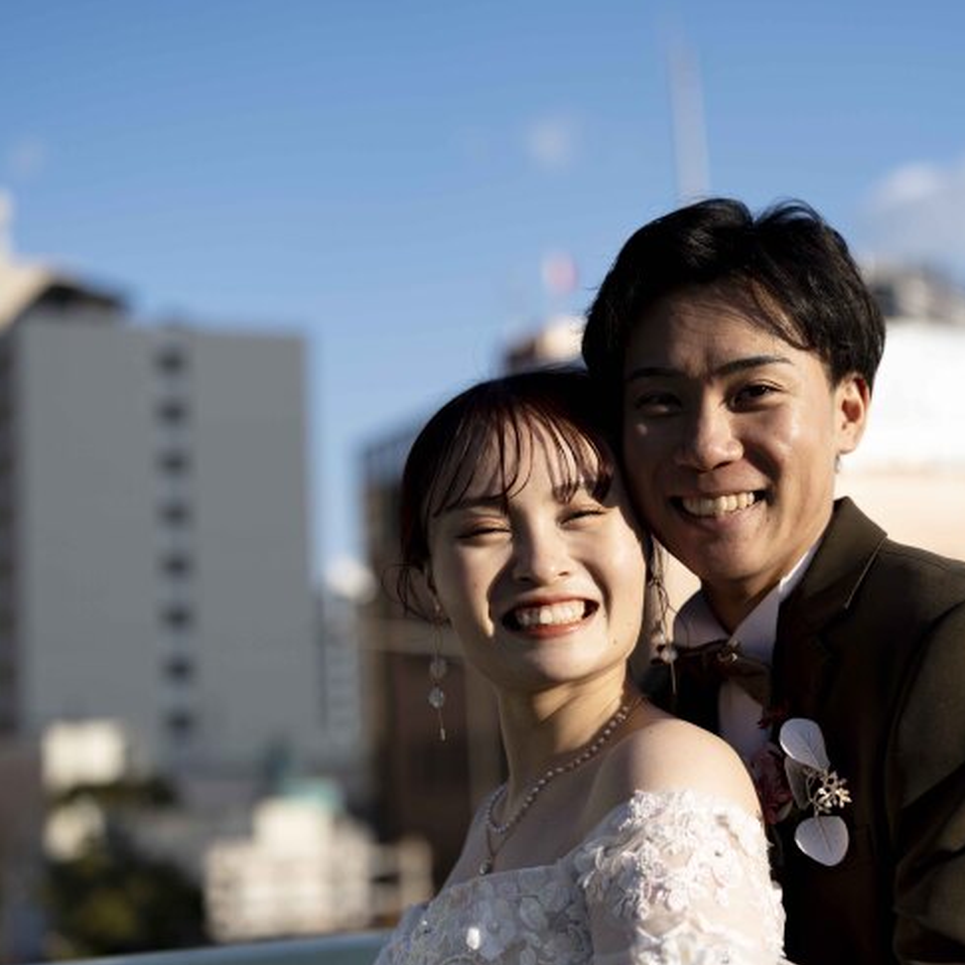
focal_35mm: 70
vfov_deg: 24.7
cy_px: 464
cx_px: 633
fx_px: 2208
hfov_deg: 24.5
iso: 100
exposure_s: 1/5000
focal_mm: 50
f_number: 2
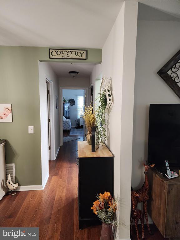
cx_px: 90
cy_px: 120
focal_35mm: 23
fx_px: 159
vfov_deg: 73.9
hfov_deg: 58.9
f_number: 1.8
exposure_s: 1/120
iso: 800
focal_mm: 6.4
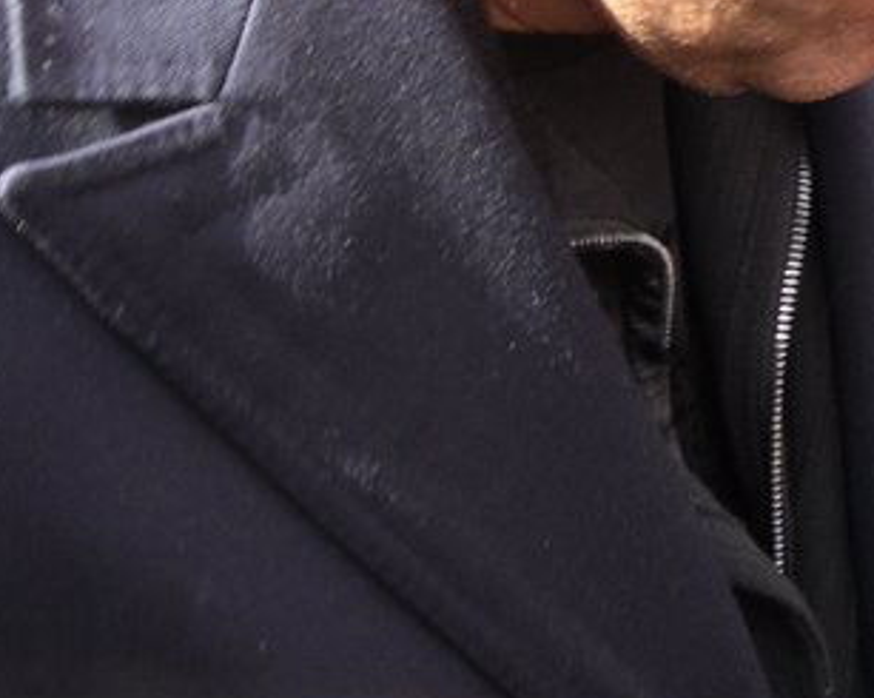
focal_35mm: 114
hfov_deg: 16.2
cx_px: 1031
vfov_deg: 13.1
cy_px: -171
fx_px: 2946
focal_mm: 6.3
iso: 80
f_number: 3.5
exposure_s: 1/103
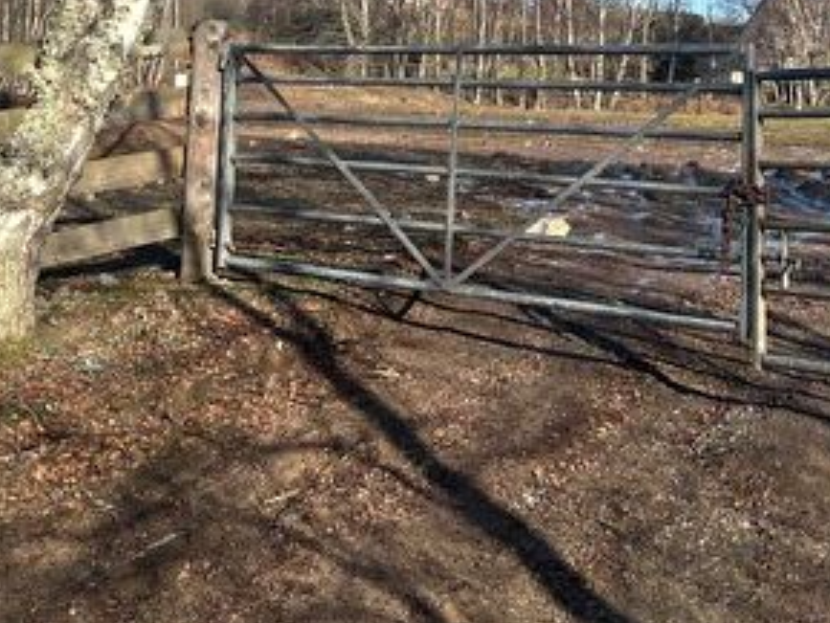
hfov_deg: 30.7
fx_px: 1511
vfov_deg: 22.1
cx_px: 451
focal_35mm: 63
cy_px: -59
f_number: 1.6
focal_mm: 5.1
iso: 50
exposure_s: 1/2899
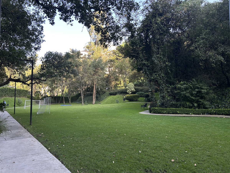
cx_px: 115
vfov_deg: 53.1
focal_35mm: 26
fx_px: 173
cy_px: 86
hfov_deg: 67.3
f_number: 1.5
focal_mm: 5.7
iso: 64
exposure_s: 1/168
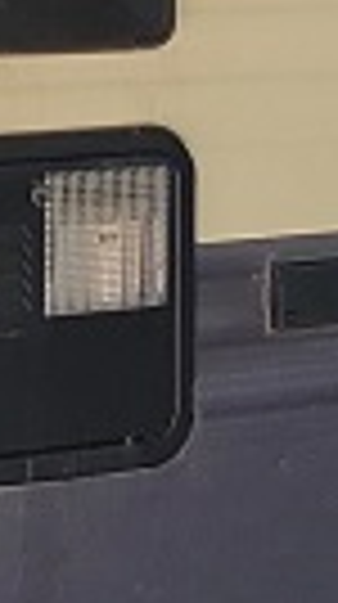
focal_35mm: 256
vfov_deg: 8.3
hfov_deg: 4.6
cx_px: 699
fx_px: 4094
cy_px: -212
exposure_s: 1/120
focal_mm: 5.4
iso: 50
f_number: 1.8
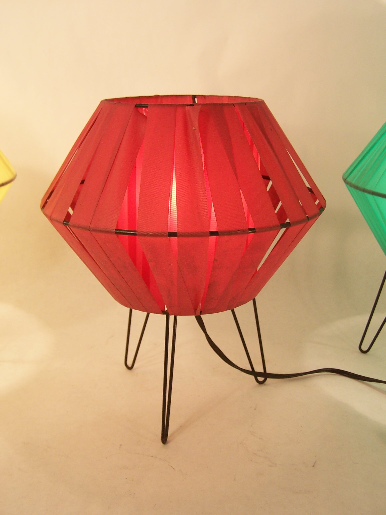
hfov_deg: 37.7
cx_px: 193
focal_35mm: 38
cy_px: 258
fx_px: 565
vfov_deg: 49.0
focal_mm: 6.3
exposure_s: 1/60
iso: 80
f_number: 2.8
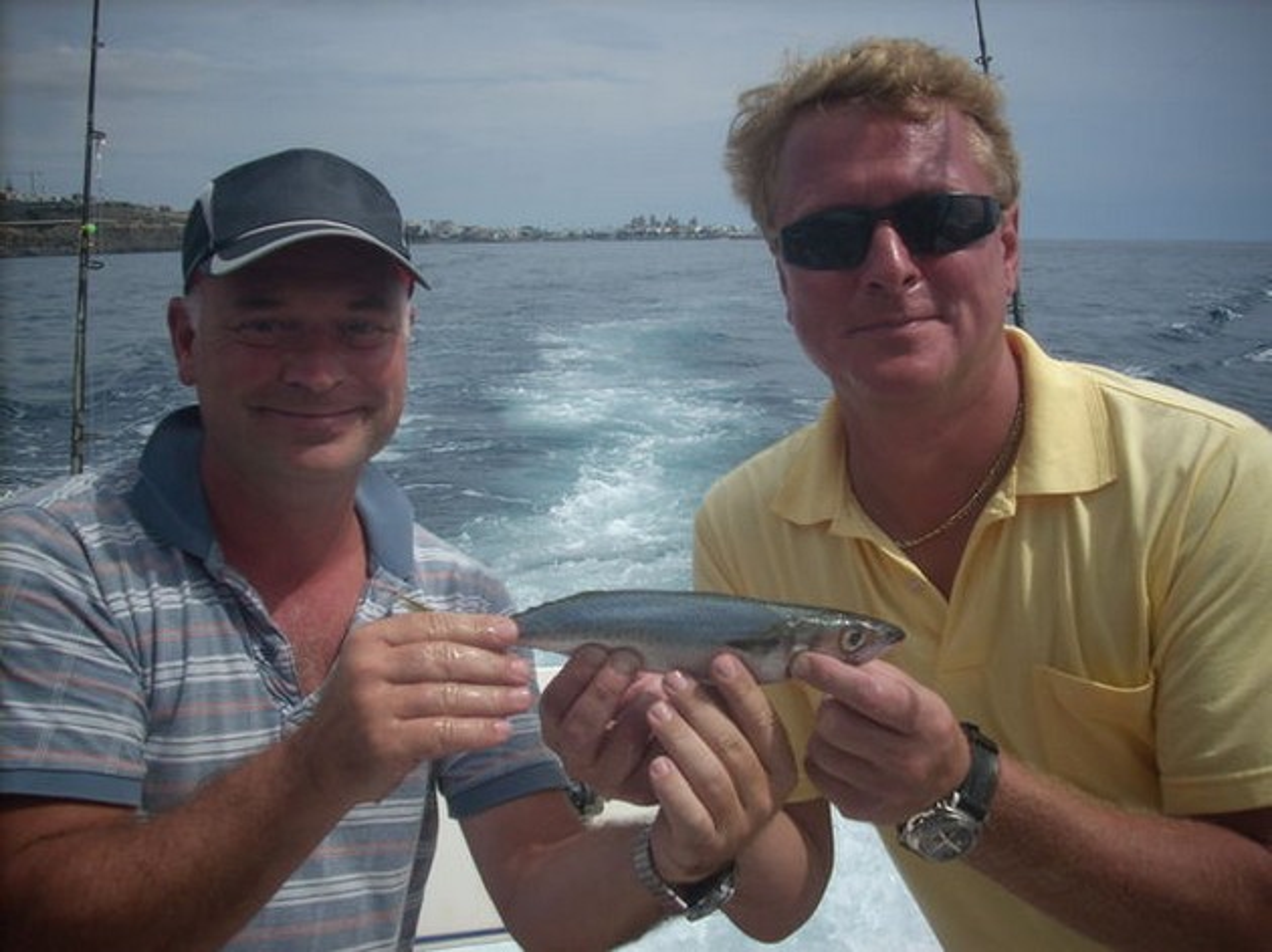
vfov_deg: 38.6
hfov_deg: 50.2
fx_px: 1359
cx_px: 636
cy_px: 476
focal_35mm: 37
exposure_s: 1/458
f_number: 5.6
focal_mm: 6.2
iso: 64
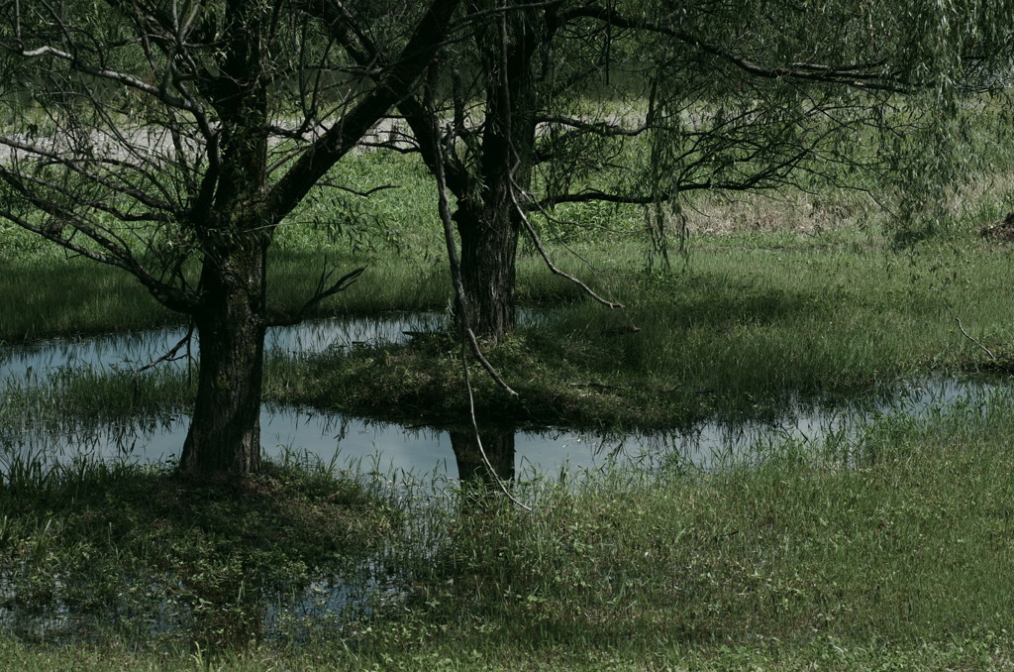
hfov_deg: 19.5
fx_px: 2951
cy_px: 336
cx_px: 507
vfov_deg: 13.0
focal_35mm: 105
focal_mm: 70
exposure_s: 1/800
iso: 100
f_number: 4
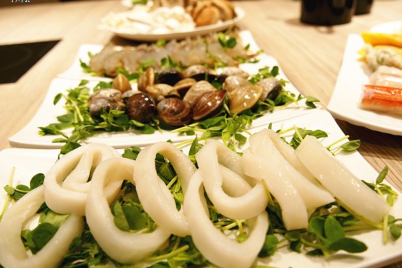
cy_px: 120
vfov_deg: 43.5
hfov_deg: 61.9
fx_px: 335
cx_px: 204
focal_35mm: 30
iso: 320
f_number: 3.5
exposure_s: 1/100
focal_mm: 14
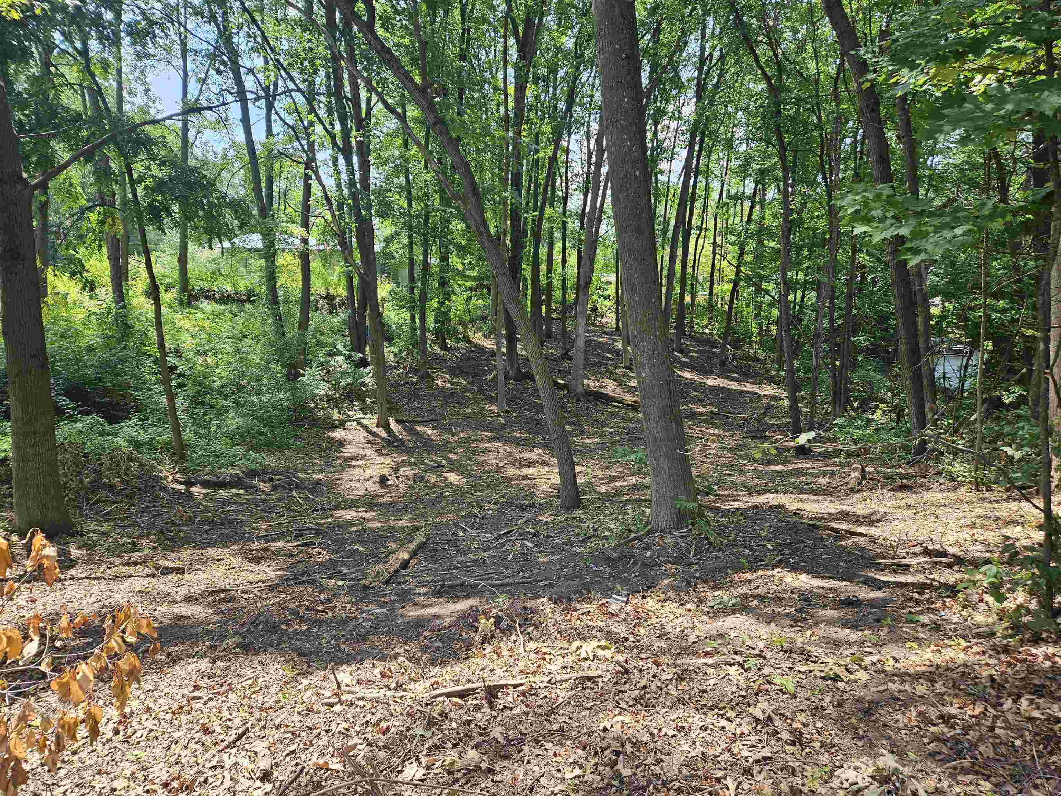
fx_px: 705
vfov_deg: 58.9
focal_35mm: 23
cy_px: 398
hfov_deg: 73.9
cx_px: 530
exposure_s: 1/378
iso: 50
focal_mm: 5.4
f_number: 1.8
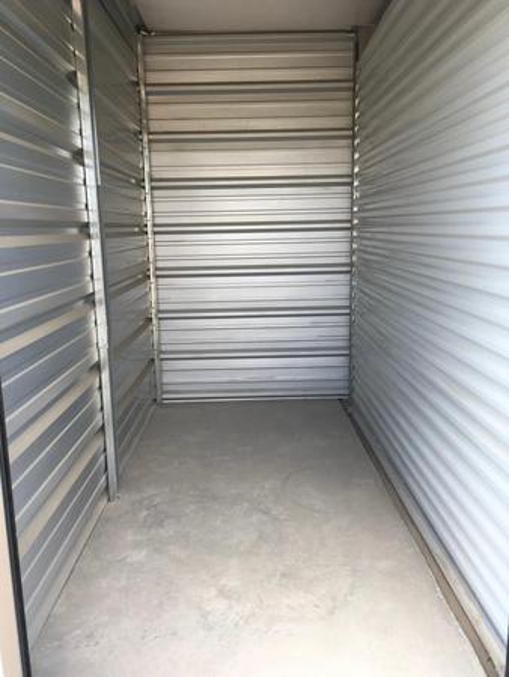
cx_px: 254
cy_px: 338
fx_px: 568
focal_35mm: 29
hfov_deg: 48.3
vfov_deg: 61.6
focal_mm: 4.15
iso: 25
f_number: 2.2
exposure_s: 1/128
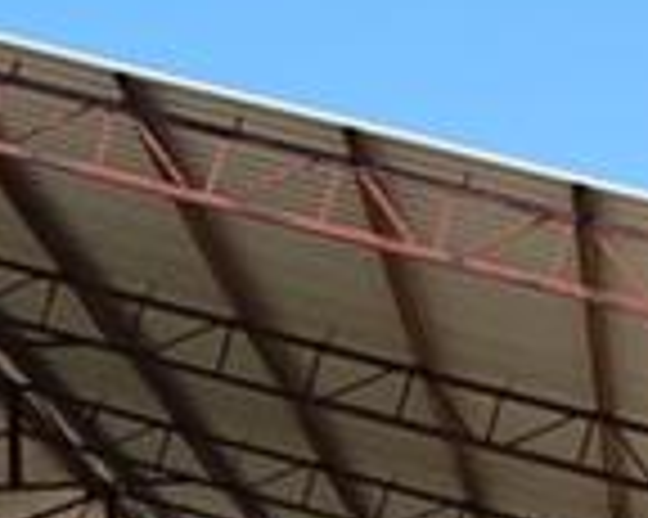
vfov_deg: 7.0
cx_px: -220
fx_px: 4216
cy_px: 604
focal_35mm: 220
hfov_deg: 8.6
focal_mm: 22
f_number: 8
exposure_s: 1/250
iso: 200
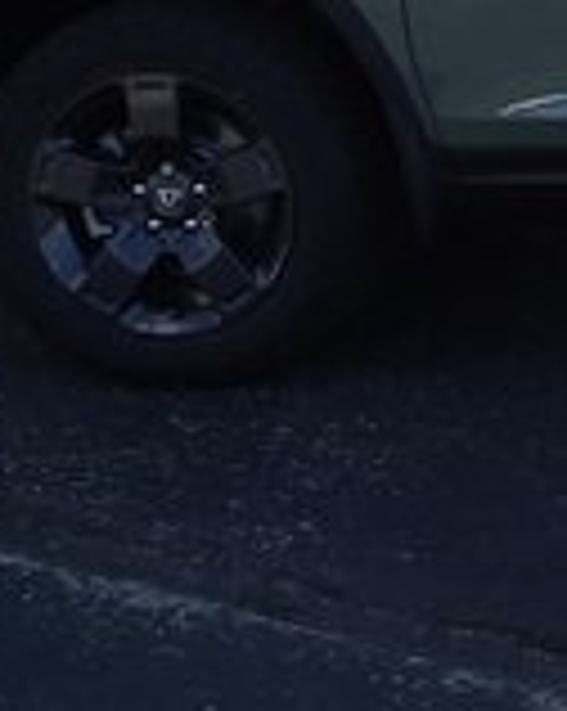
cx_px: 1156
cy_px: -81
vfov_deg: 19.3
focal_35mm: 95
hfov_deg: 13.6
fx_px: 1997
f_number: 3.2
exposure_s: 1/411
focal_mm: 4.3
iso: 100
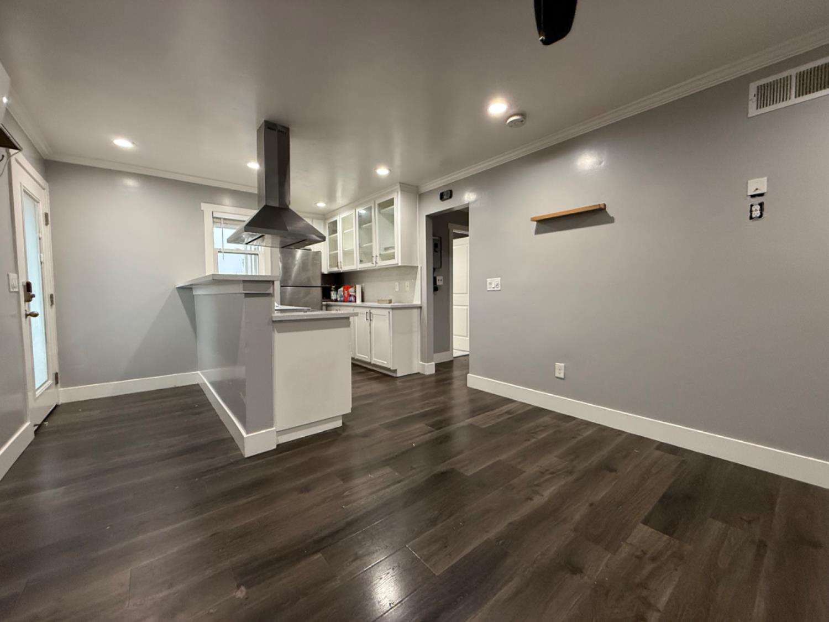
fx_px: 335
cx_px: 414
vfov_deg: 85.7
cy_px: 311
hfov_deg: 102.1
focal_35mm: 14
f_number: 2.2
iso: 400
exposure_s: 1/120
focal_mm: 2.22
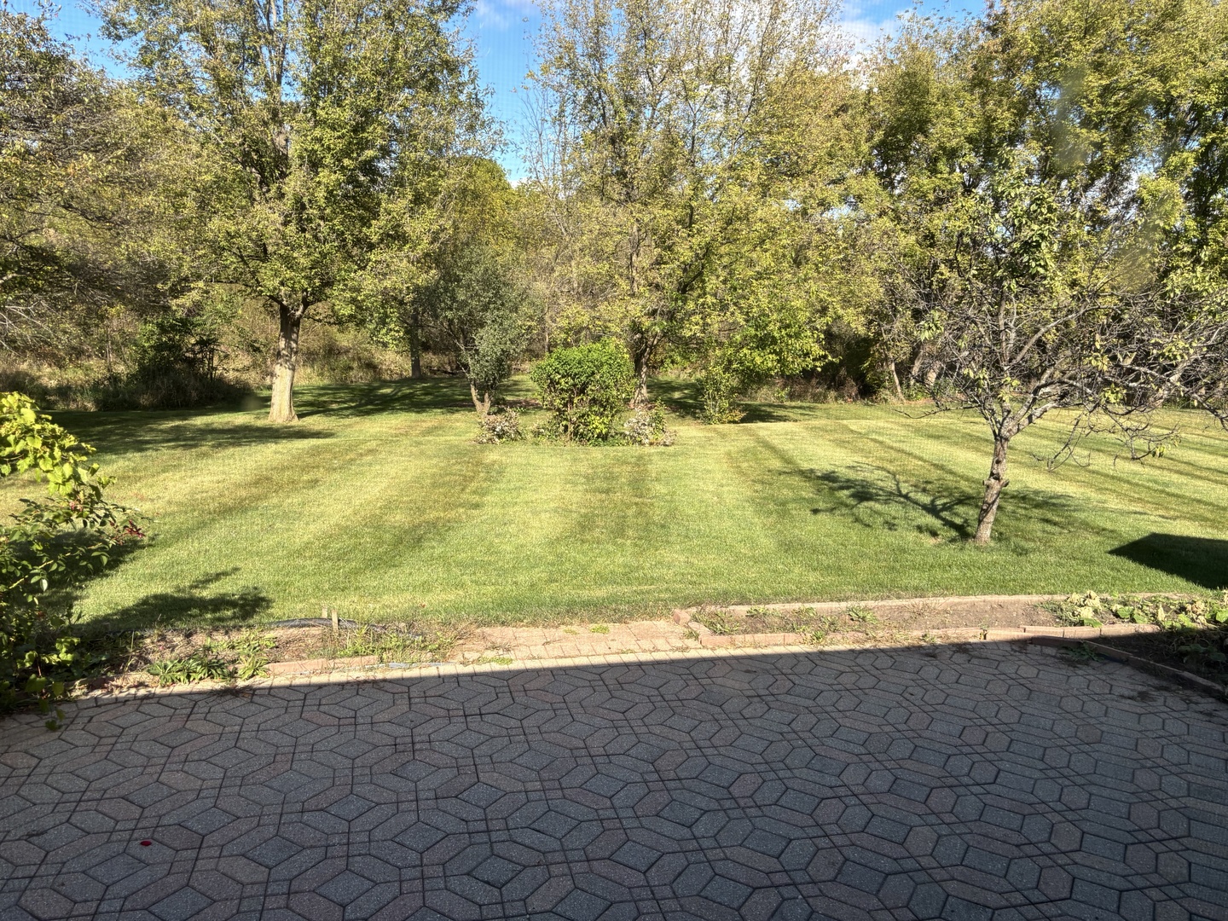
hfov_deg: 67.3
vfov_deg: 53.1
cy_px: 460
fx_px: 922
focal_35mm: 26
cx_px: 614
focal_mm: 5.96
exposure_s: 1/742
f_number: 1.6
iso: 50
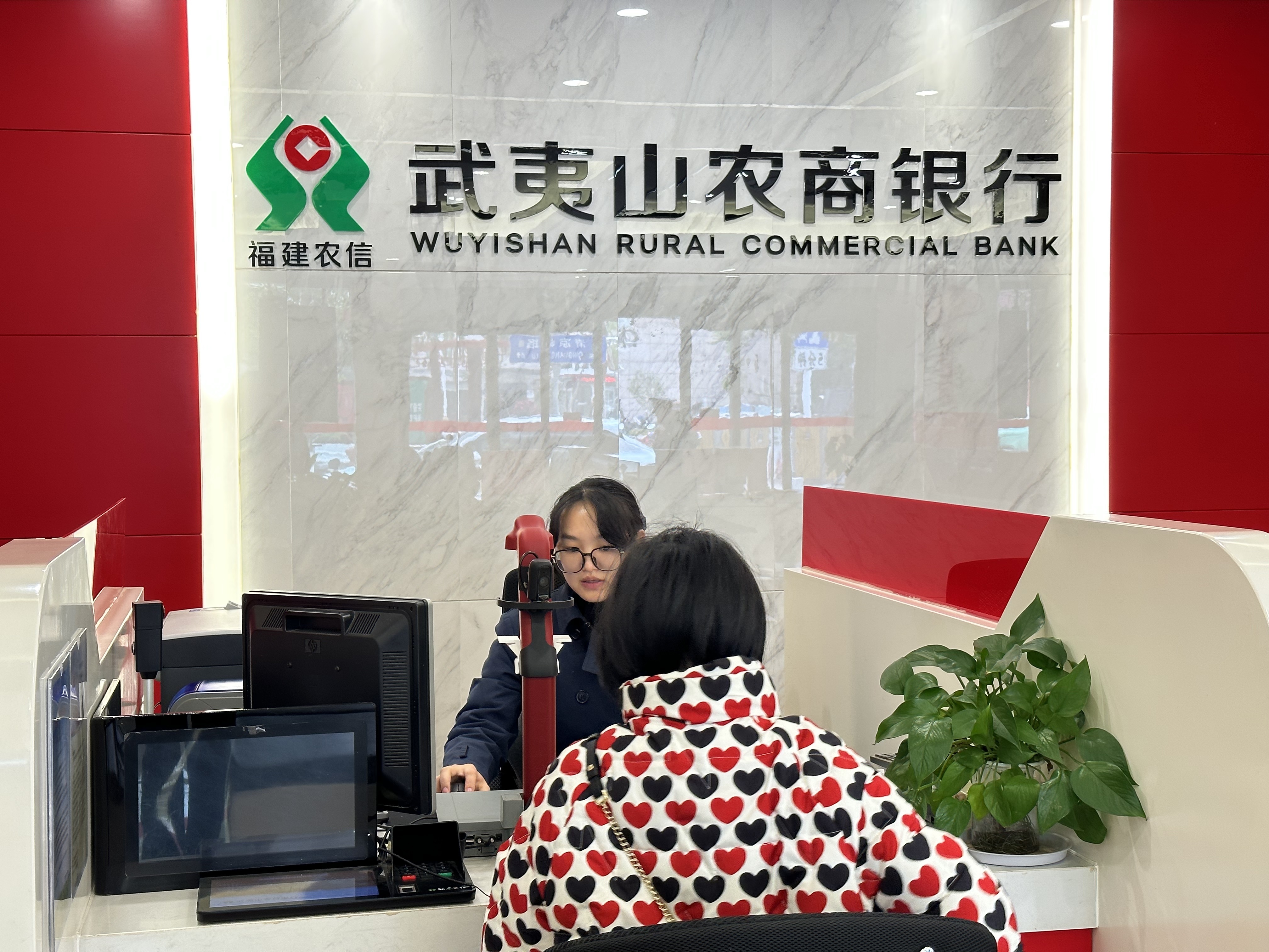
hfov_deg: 39.7
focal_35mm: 48
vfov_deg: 30.3
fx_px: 1760
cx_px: 634
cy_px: 476
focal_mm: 6.86
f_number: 1.78
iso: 50
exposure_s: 1/50
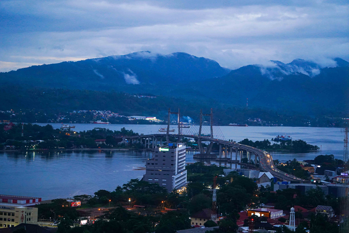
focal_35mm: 104
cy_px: 116
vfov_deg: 13.2
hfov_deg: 19.6
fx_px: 1008
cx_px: 174
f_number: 4
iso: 2500
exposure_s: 1/60
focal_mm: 104
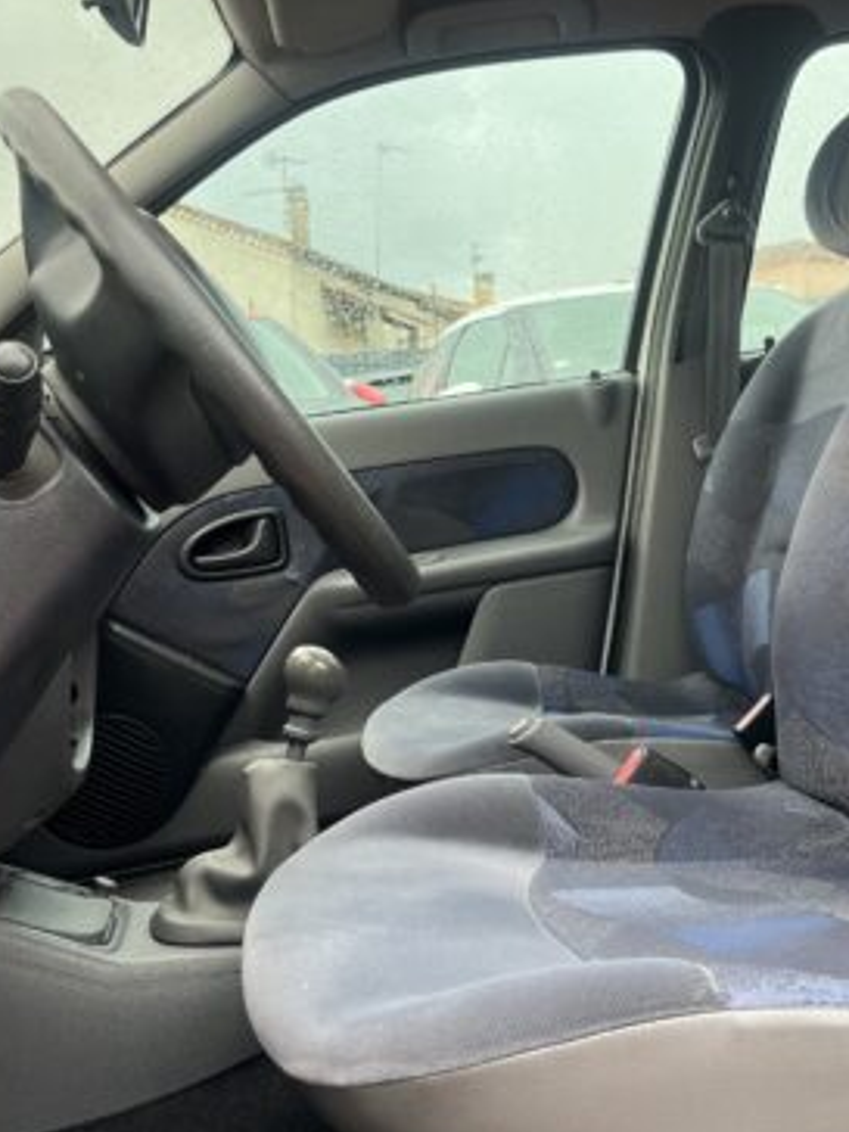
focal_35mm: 45
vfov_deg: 41.9
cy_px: 454
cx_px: 645
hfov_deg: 31.6
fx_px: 1472
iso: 80
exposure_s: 1/121
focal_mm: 5.1
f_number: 1.6
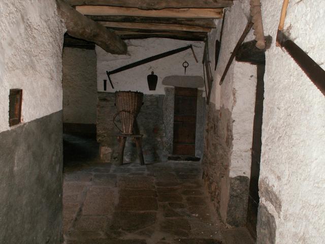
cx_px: 162
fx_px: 329
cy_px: 122
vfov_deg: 40.7
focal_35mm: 35
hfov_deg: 52.6
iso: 160
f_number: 2.8
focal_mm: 5.86
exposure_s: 1/40
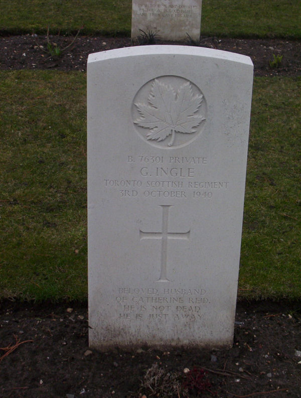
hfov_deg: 18.3
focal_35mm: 81
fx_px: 934
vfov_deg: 24.0
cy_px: 199
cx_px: 150
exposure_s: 1/295
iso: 100
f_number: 3.62
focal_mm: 10.76
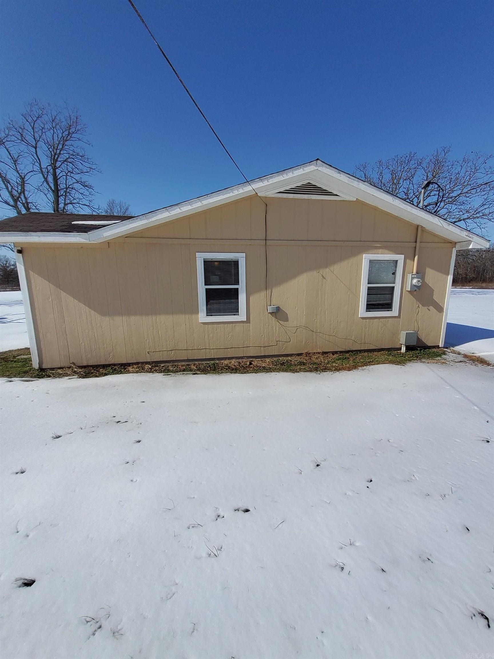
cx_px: 247
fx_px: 247
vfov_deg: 106.2
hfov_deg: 89.9
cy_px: 330
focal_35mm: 13
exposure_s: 1/3345
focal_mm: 1.13
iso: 50
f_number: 2.2
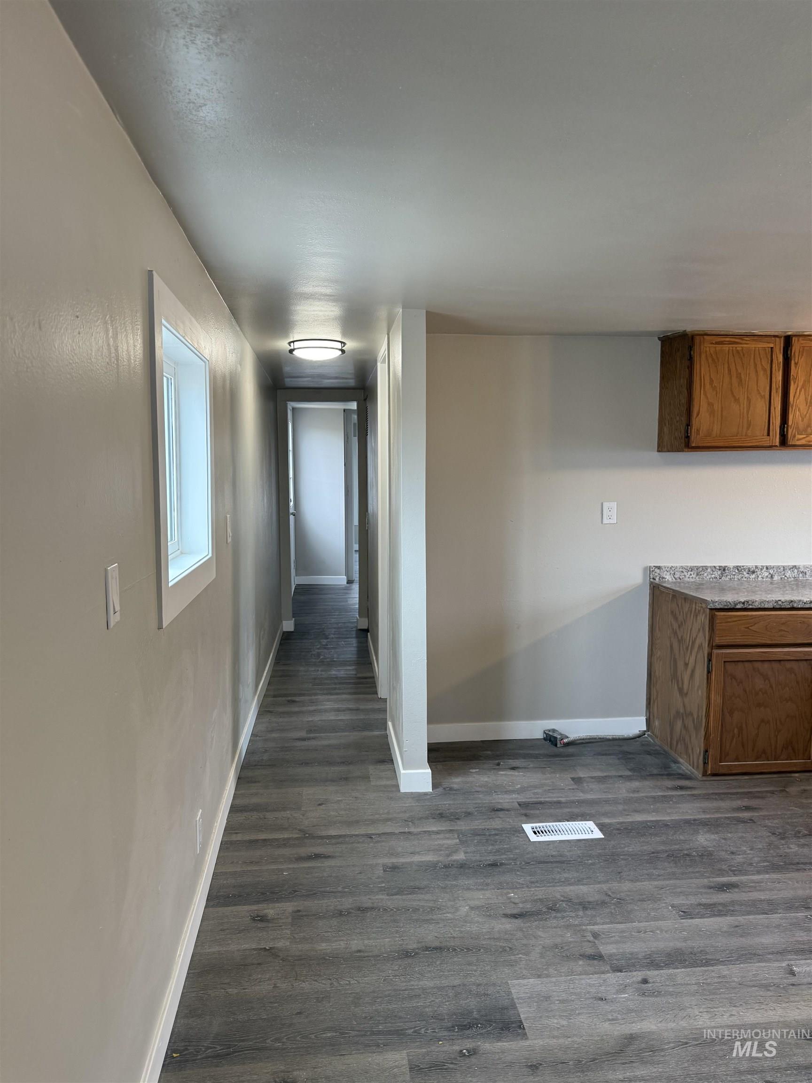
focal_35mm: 24
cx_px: 406
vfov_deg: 71.6
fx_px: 751
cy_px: 542
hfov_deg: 56.8
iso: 200
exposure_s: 1/167
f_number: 1.78
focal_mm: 6.76
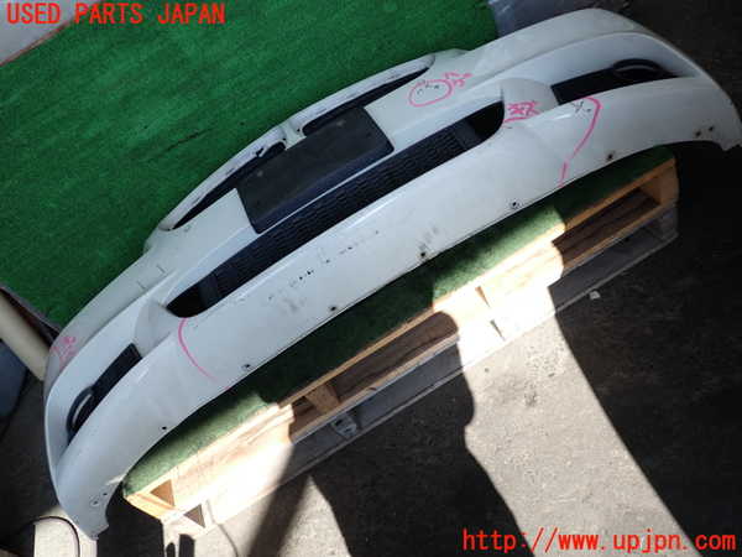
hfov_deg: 60.0
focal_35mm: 30
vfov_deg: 46.8
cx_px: 371
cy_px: 278
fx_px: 643
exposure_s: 1/400
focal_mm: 5.4
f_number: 2.3
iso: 100
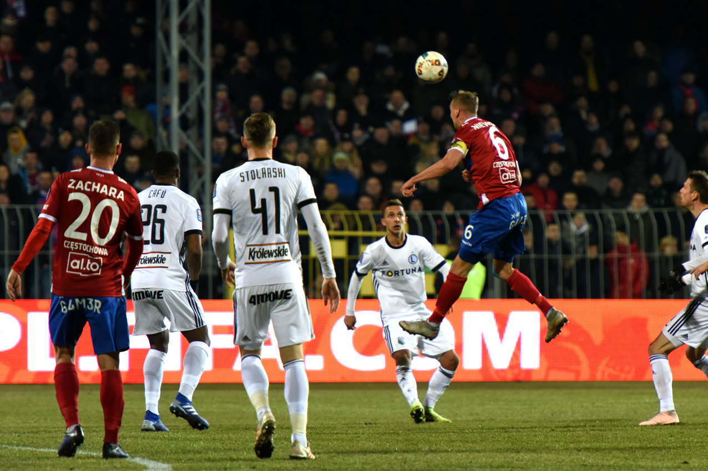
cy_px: 236
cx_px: 354
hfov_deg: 7.1
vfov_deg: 4.7
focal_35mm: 290
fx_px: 5702
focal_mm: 290
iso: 2000
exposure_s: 1/640
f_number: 4.8
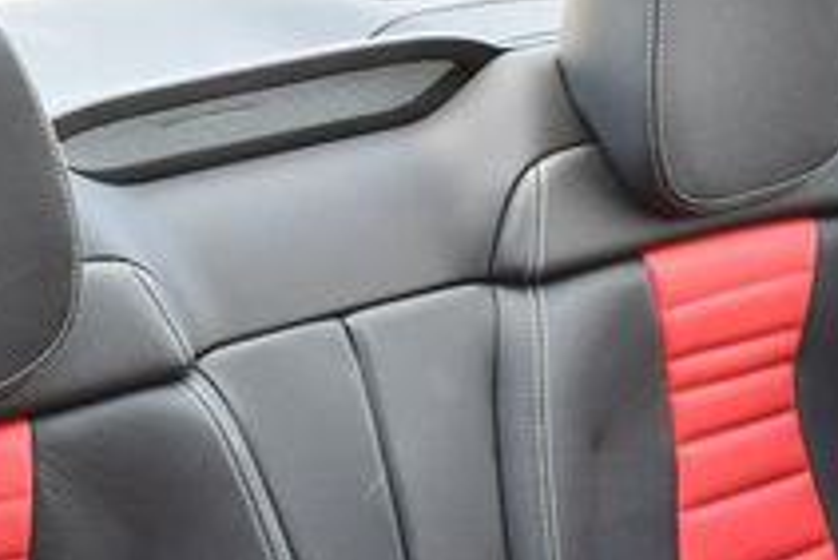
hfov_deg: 18.7
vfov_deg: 12.4
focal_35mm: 109
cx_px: 548
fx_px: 2539
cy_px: 624
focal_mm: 18
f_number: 4
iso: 400
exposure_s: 1/250
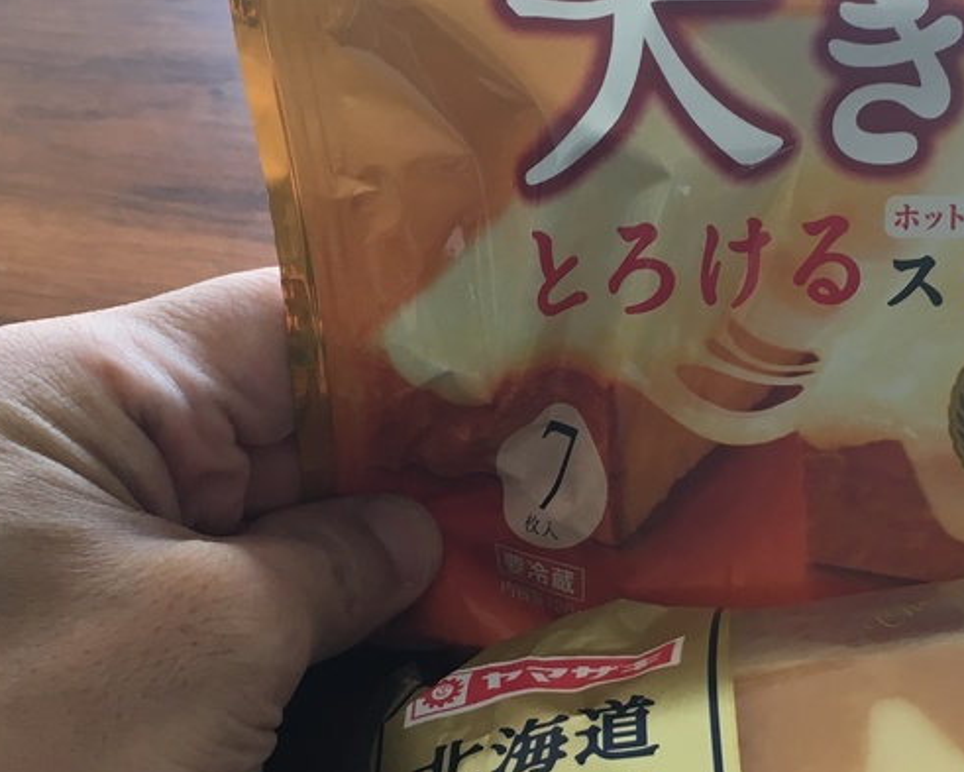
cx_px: 668
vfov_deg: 25.6
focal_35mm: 59
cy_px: 534
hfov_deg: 31.6
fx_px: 1684
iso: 50
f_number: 2.2
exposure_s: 1/30
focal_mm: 4.15
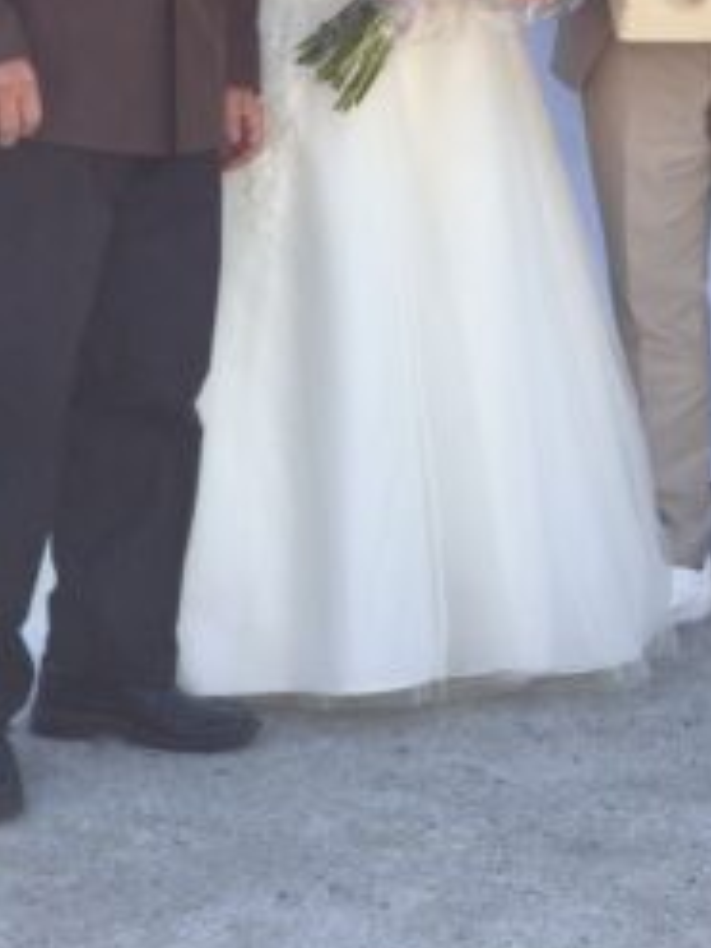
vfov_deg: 15.0
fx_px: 3533
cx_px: 635
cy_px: -2
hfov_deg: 11.4
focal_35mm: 129
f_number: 2
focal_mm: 8.8
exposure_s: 1/160
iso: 80
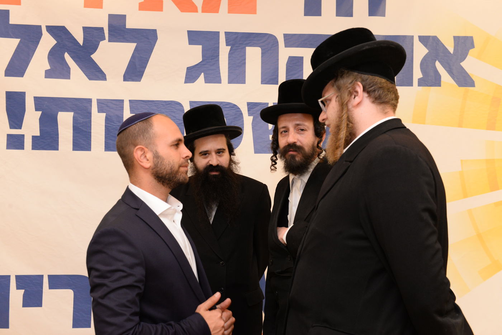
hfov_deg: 46.4
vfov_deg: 31.9
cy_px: 168
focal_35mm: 42
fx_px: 586
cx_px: 251
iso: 2500
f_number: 5.6
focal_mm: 42
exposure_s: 1/80
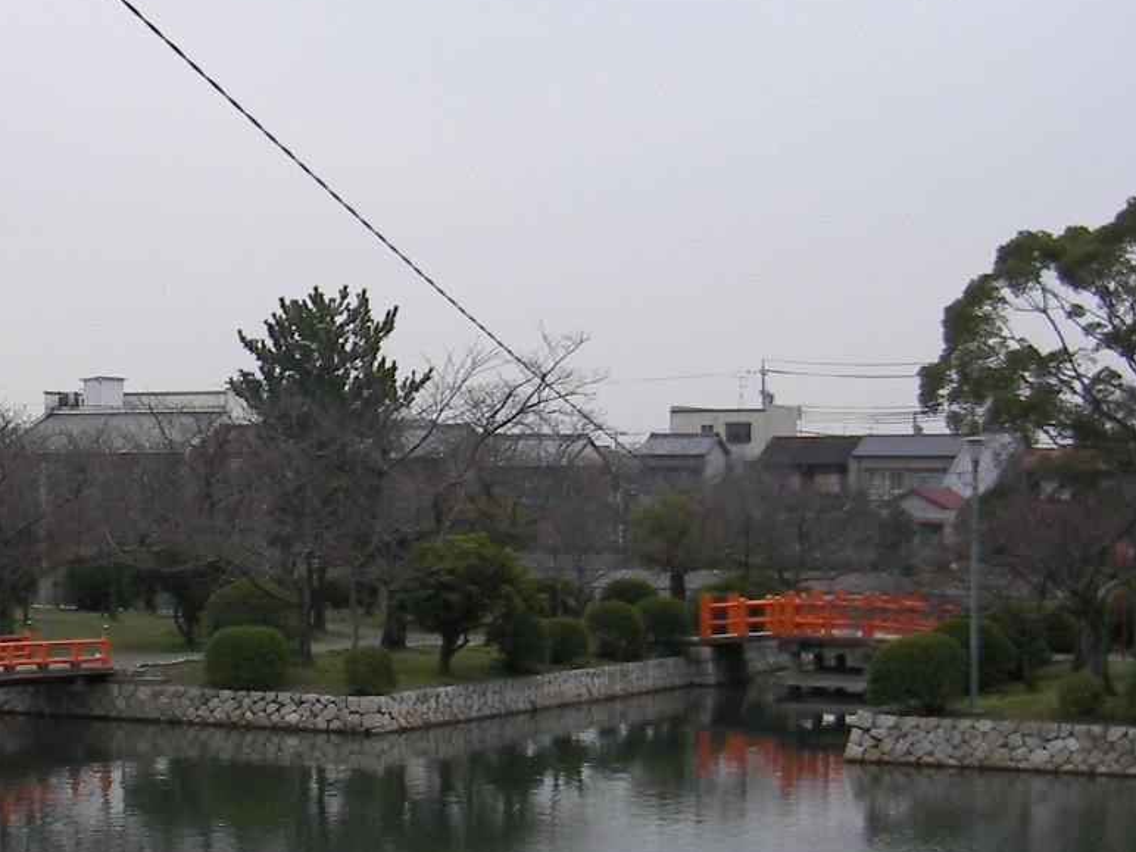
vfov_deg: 17.3
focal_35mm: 85
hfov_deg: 22.1
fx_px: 2789
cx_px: -28
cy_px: 578
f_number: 3.5
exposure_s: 1/202
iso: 50
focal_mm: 6.3
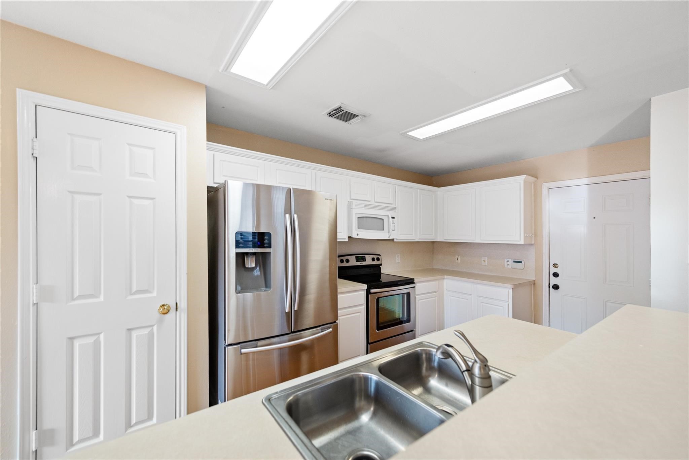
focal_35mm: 14
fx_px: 268
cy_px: 230
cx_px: 344
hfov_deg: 104.2
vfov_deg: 81.2
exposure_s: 1/80
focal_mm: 14
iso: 400
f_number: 4.5
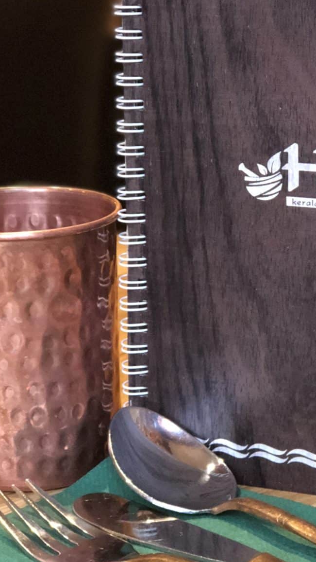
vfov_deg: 20.7
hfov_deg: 11.7
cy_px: 293
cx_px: 288
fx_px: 1534
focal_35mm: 103
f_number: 2.8
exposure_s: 1/50
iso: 1250
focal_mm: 6.6
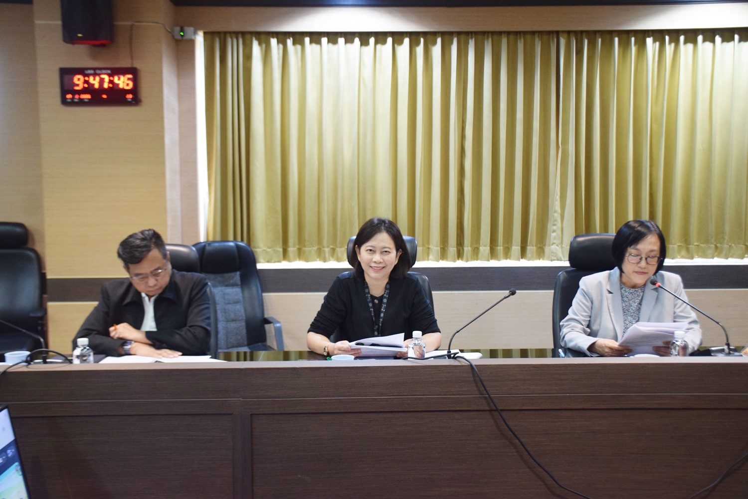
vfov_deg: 34.2
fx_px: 810
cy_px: 250
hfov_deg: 49.6
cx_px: 374
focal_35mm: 39
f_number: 3.8
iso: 1400
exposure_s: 1/60
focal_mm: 26
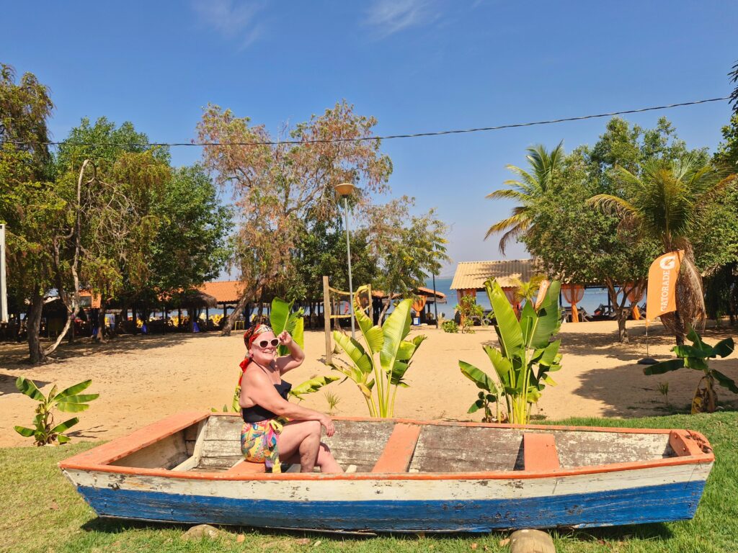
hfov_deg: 73.9
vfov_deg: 58.9
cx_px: 369
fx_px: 490
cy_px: 276
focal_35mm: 23
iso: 50
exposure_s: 1/3333
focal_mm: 5.54
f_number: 1.8
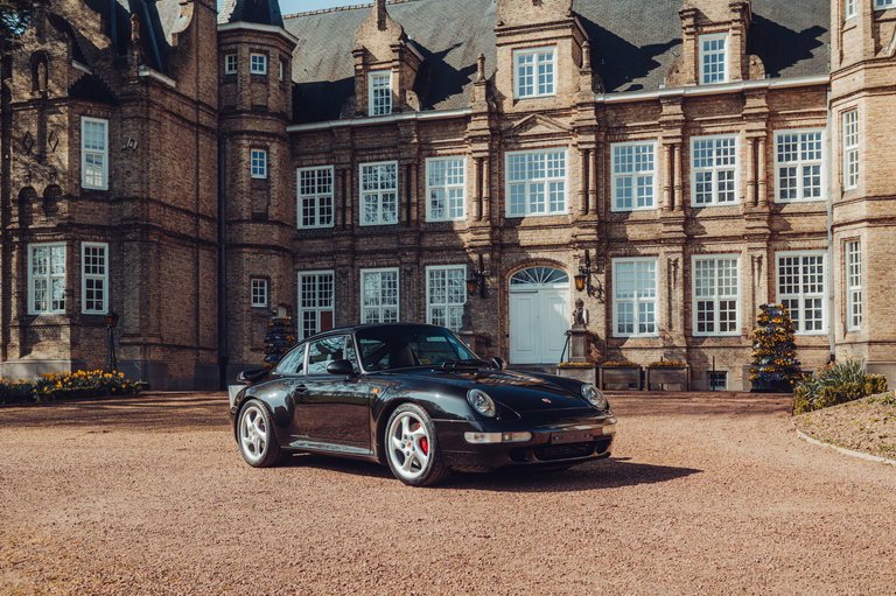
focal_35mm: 38
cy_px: 298
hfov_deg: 50.7
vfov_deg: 35.0
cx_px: 448
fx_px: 945
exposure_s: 1/200
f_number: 6.3
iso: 100
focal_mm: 38
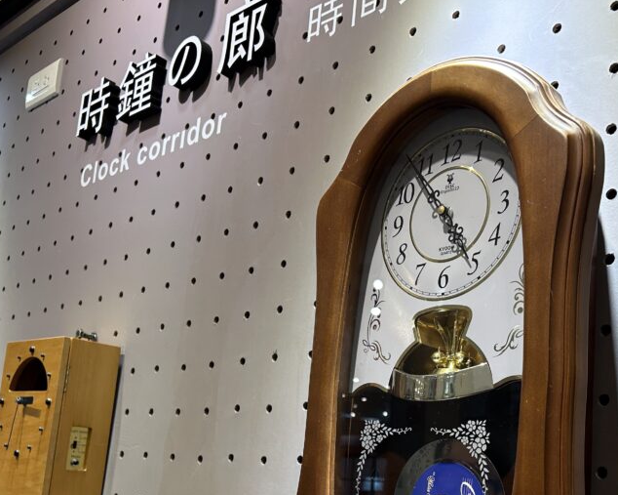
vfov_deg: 35.7
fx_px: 750
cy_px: 372
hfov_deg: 44.3
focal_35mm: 41
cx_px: 398
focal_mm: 5.7
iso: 80
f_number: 1.5
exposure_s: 1/120
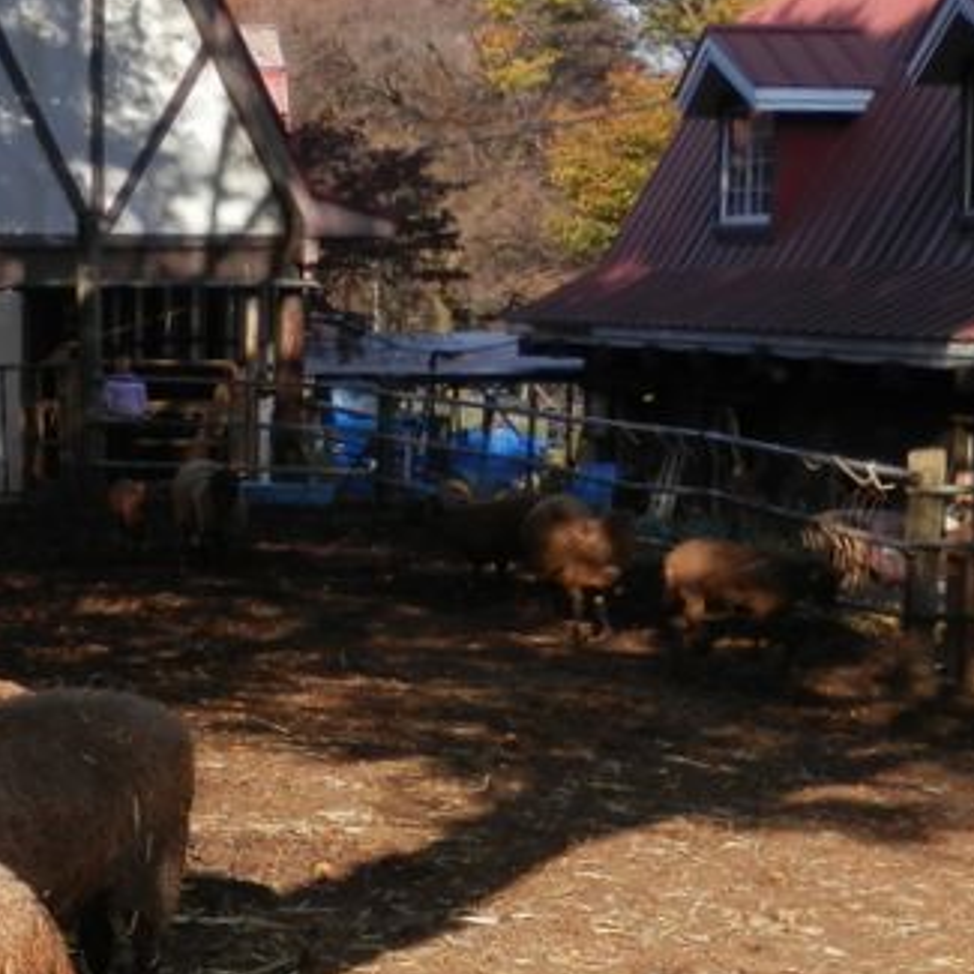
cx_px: 276
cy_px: 493
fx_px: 2770
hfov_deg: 19.8
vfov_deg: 19.9
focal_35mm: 87
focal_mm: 7.3
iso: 80
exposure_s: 1/320
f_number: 3.7
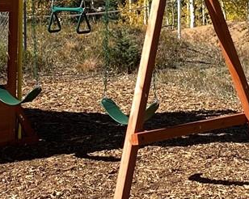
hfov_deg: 14.5
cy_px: 6
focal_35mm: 132
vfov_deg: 11.6
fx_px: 972
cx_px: 200
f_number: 1.8
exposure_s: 1/1808
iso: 32
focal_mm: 4.25
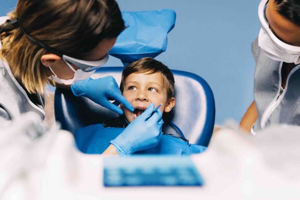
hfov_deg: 39.6
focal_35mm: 50
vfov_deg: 27.0
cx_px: 150
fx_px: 417
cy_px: 100
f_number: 3.5
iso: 640
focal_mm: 50
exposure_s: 1/125
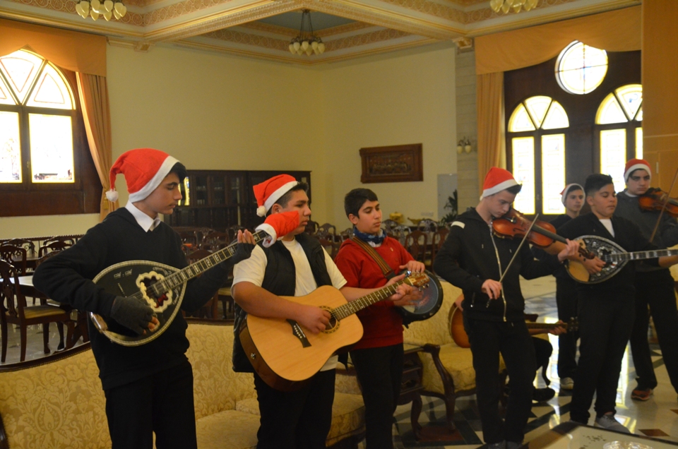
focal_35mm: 39
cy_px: 224
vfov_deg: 34.1
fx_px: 733
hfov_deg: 49.6
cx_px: 339
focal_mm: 26
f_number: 4.5
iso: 2000
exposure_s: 1/80
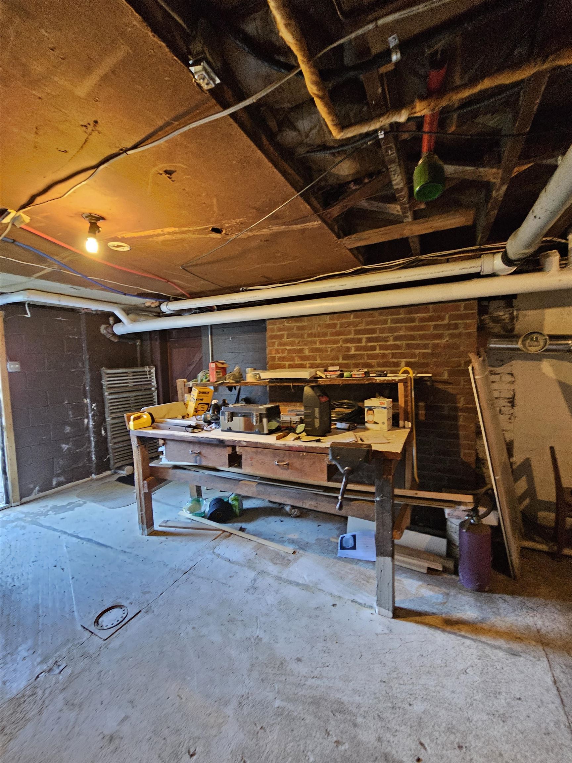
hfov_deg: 89.9
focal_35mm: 13
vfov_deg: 106.2
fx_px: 286
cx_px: 286
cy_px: 382
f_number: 2.2
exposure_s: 1/30
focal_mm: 2.2
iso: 640
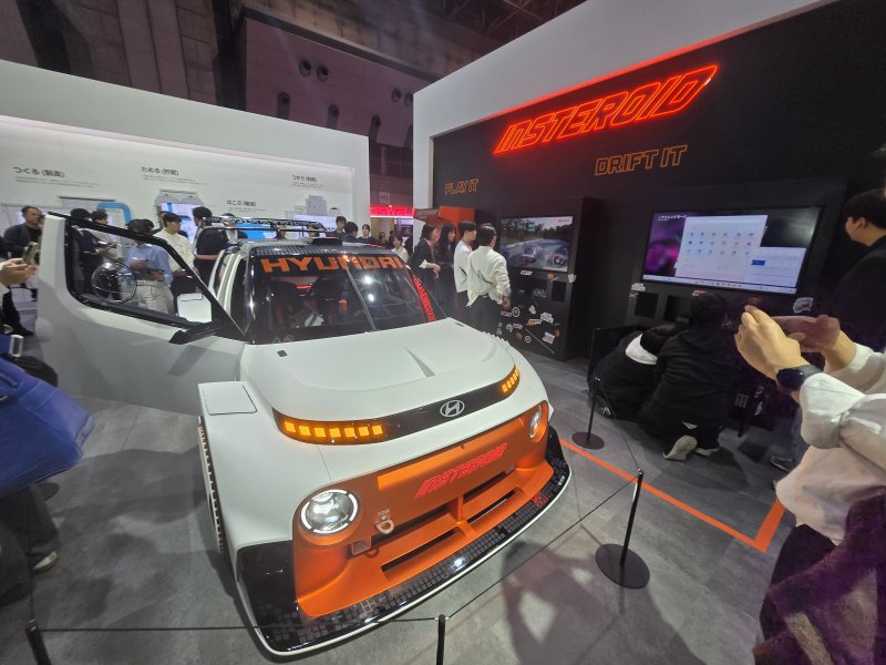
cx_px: 443
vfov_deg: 89.9
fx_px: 333
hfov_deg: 106.2
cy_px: 332
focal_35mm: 13
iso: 25
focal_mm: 1.7
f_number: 2.2
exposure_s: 1/50
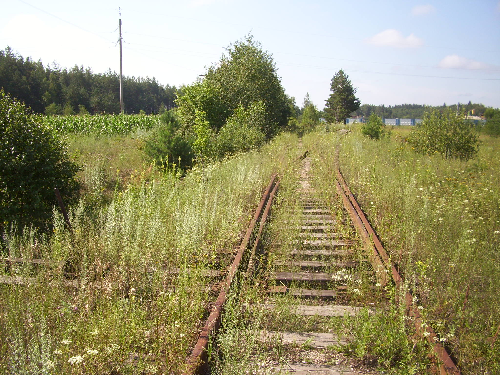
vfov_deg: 41.8
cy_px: 188
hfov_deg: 54.0
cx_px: 250
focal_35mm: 34
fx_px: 491
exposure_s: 1/160
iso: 80
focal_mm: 5.7
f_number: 5.6
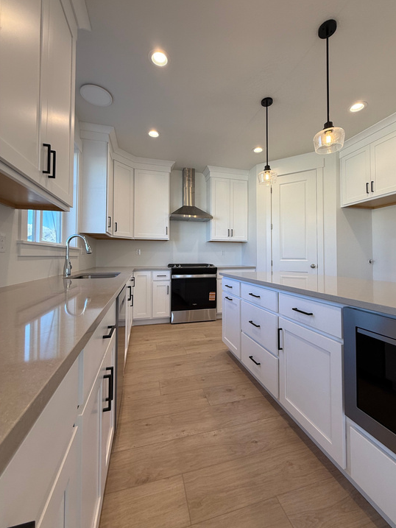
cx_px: 209
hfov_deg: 81.7
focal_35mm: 15
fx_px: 229
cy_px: 253
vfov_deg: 98.1
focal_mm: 2.22
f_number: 2.2
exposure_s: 1/120
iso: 50
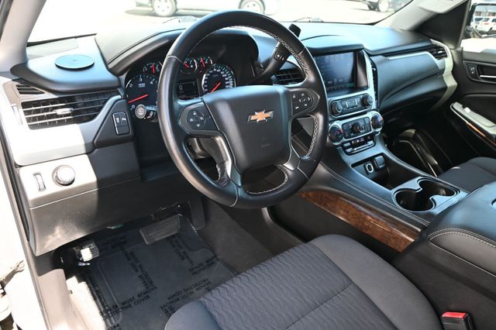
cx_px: 248
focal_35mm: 28
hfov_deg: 66.0
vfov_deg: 46.7
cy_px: 165
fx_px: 382
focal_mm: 18.5
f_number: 3.8
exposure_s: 1/125
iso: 450
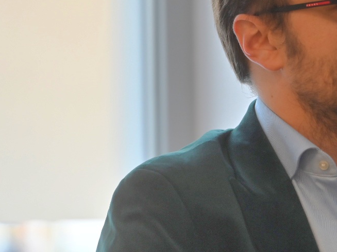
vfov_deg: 3.5
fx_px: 4175
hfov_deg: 4.6
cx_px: 382
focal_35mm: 429
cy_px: 99
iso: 500
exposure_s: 1/400
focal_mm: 180
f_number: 2.8
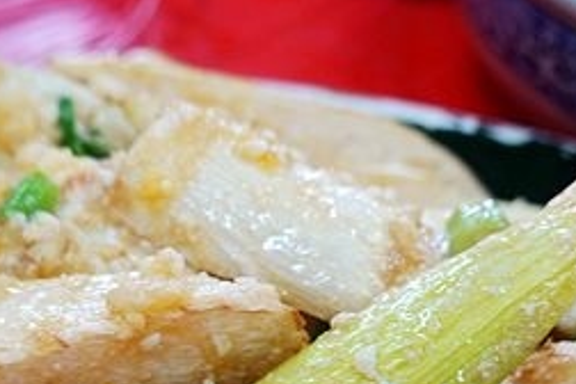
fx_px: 992
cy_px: 474
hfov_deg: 32.1
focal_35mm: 62
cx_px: 181
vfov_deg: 20.4
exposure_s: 1/30
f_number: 2.8
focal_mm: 9
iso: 200
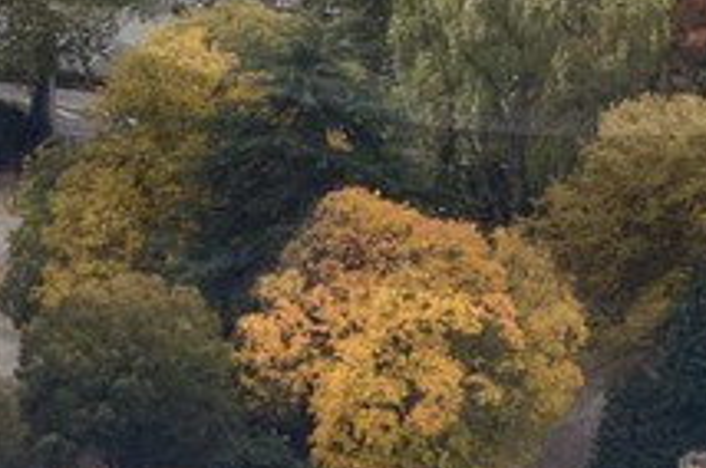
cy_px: -1074
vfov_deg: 0.9
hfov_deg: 1.4
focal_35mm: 1497
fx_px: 29313
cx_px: 600
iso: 800
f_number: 5.6
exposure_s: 1/1000
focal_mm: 200
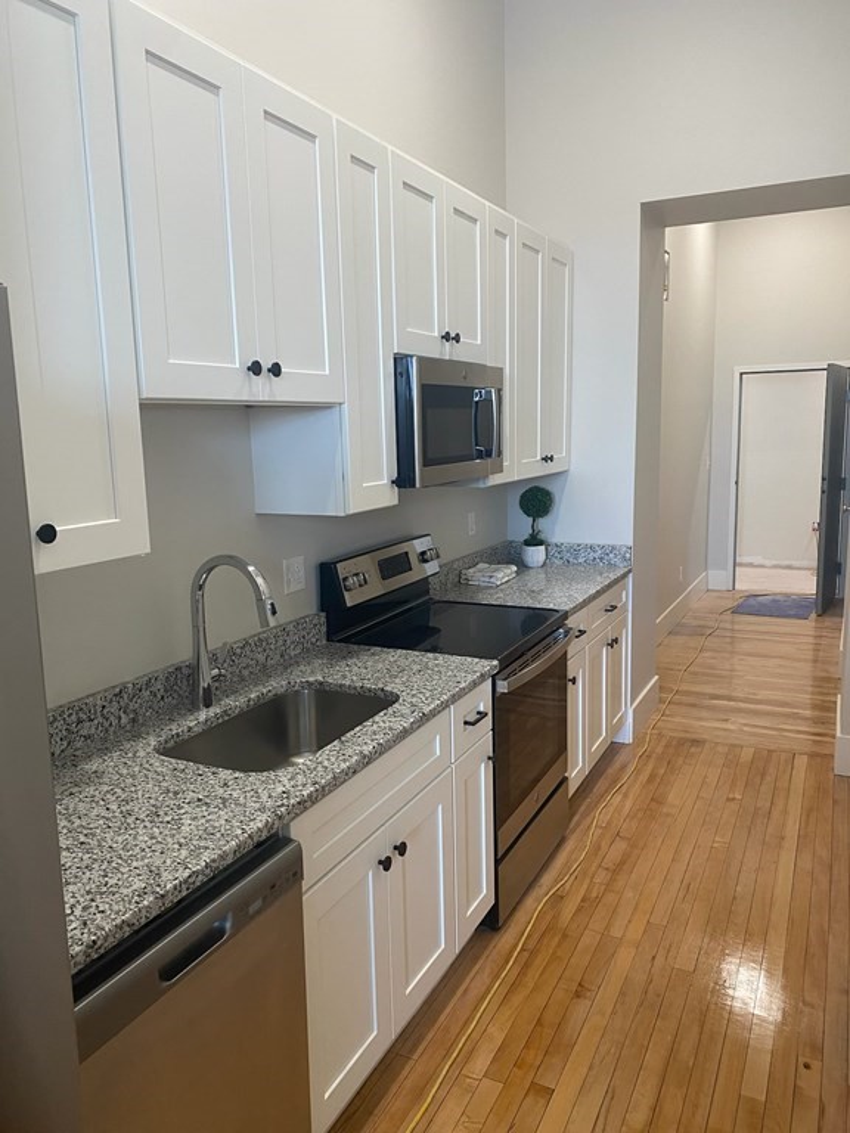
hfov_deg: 53.1
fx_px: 851
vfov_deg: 67.3
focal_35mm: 26
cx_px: 425
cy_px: 566
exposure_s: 1/58
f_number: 1.8
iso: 125
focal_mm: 4.25
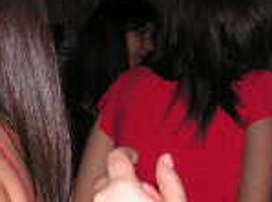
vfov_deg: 9.5
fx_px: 1215
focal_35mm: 155
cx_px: -186
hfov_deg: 11.9
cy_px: 91
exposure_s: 1/40
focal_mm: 6
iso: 200
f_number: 3.2
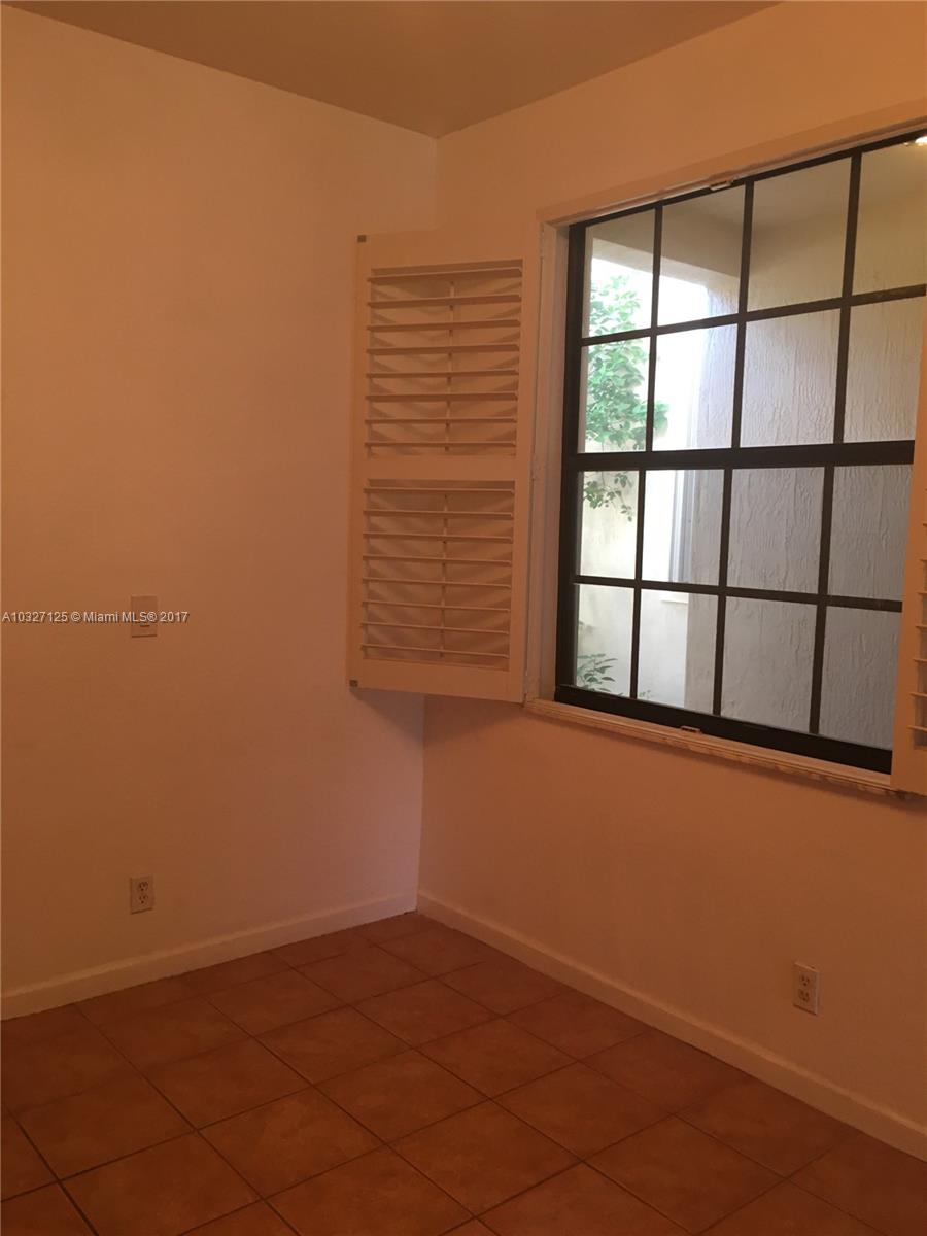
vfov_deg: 61.7
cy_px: 618
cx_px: 464
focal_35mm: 29
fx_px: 1035
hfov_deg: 48.2
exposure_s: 1/30
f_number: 2.2
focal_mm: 4.15
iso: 80
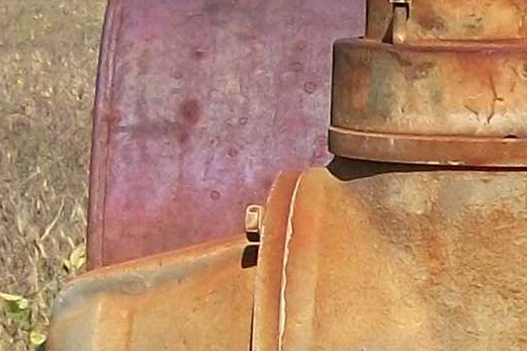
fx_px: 2810
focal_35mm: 192
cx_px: 1087
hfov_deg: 9.9
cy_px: 259
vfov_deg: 7.1
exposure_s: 1/400
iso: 80
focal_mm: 5.7
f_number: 5.5
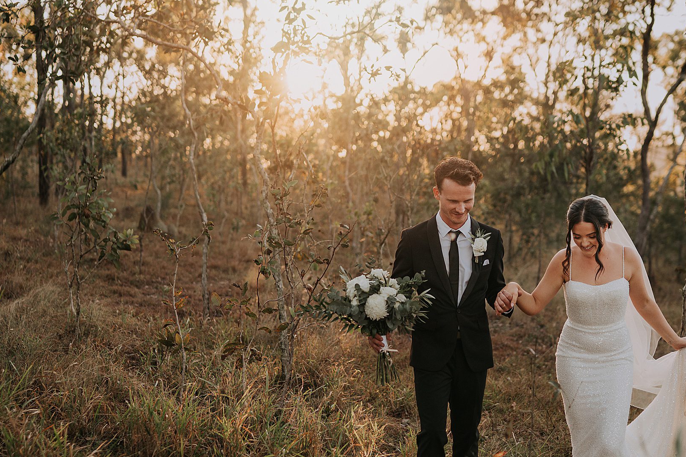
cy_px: 275
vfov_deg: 25.0
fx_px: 1029
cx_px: 404
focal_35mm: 54
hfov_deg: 36.8
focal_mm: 35
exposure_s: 1/800
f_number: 1.8
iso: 320
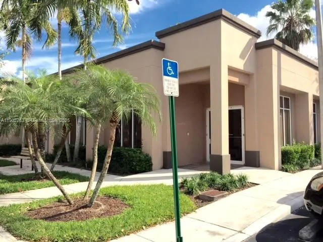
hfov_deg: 61.7
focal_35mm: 29
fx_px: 271
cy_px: 121
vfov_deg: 48.2
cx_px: 162
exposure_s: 1/1980
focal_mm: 4.15
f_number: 2.2
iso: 32
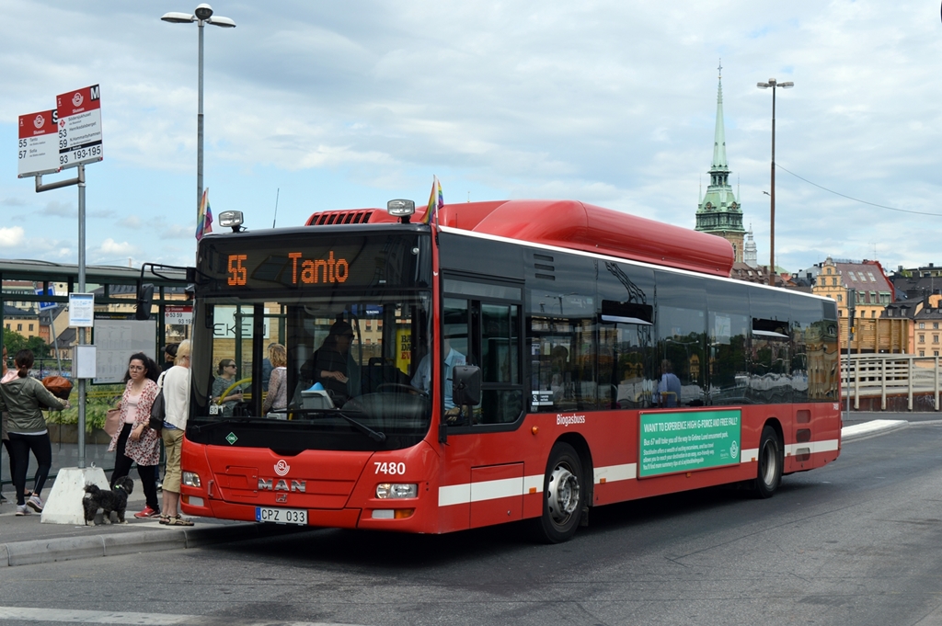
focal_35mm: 51
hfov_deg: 38.9
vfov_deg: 26.4
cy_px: 313
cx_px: 471
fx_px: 1333
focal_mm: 34
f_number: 7.1
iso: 100
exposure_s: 1/200
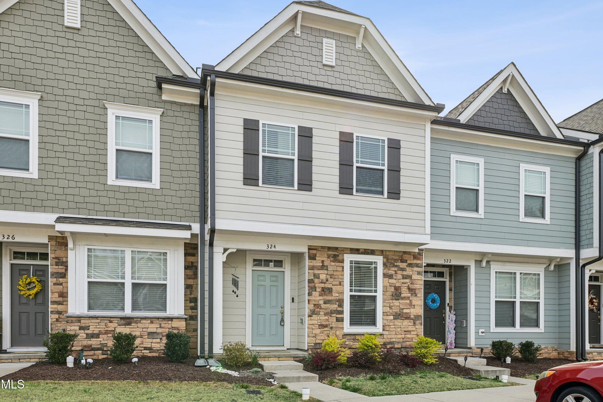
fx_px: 419
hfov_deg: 71.5
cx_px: 305
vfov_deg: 51.3
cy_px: 194
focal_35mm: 25
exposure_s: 1/250
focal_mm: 24
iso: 200
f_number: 9
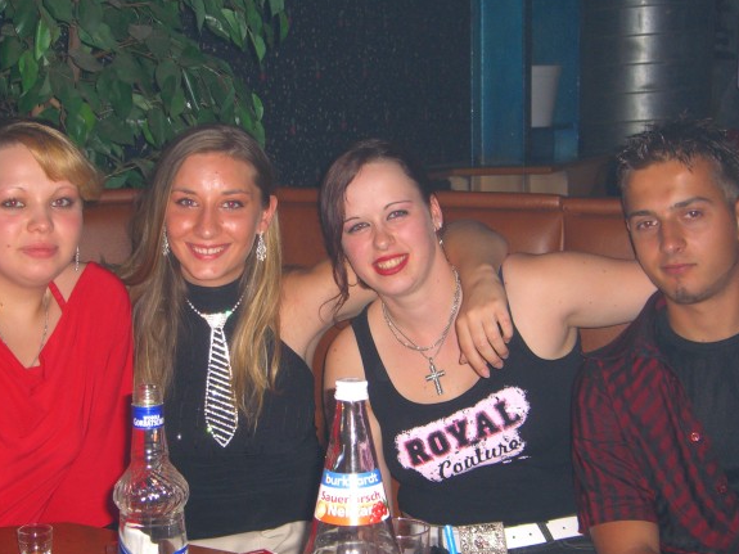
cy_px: 320
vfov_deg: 22.9
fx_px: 1366
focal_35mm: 64
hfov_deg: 30.2
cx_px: 316
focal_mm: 9.5
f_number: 3.1
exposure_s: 1/60
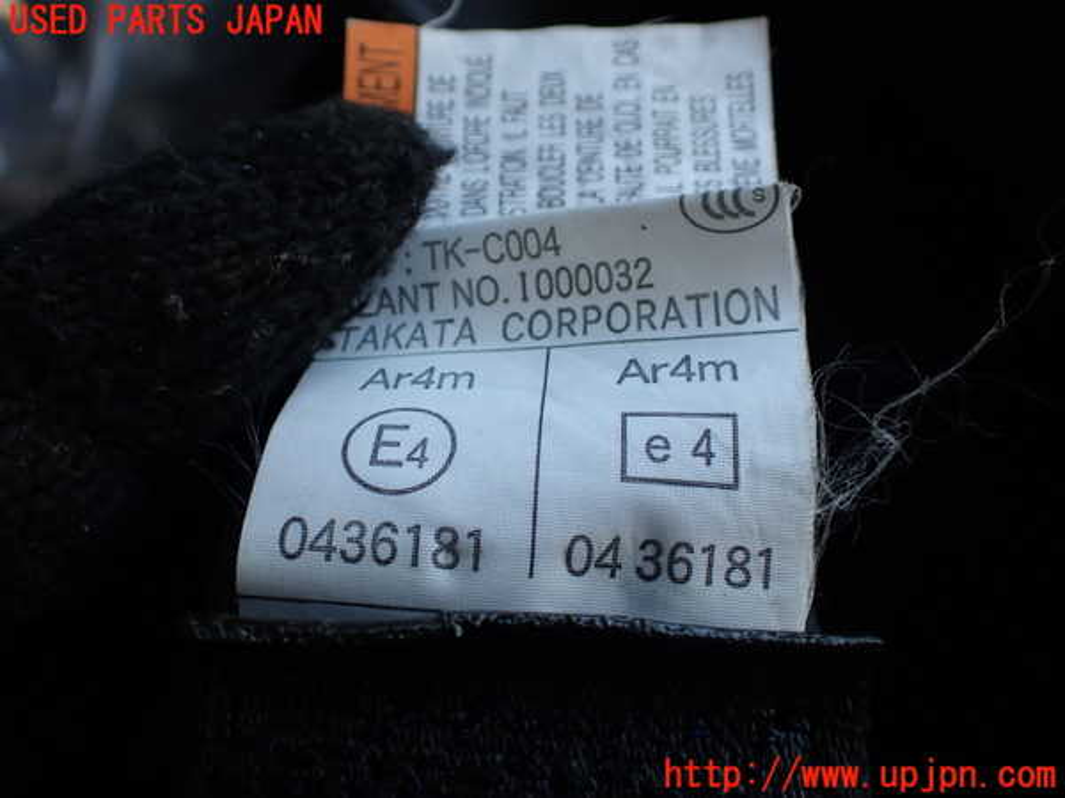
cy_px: 399
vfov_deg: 46.8
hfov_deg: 60.0
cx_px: 532
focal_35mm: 30
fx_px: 923
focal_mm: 5.4
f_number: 2.3
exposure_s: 1/160
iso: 100
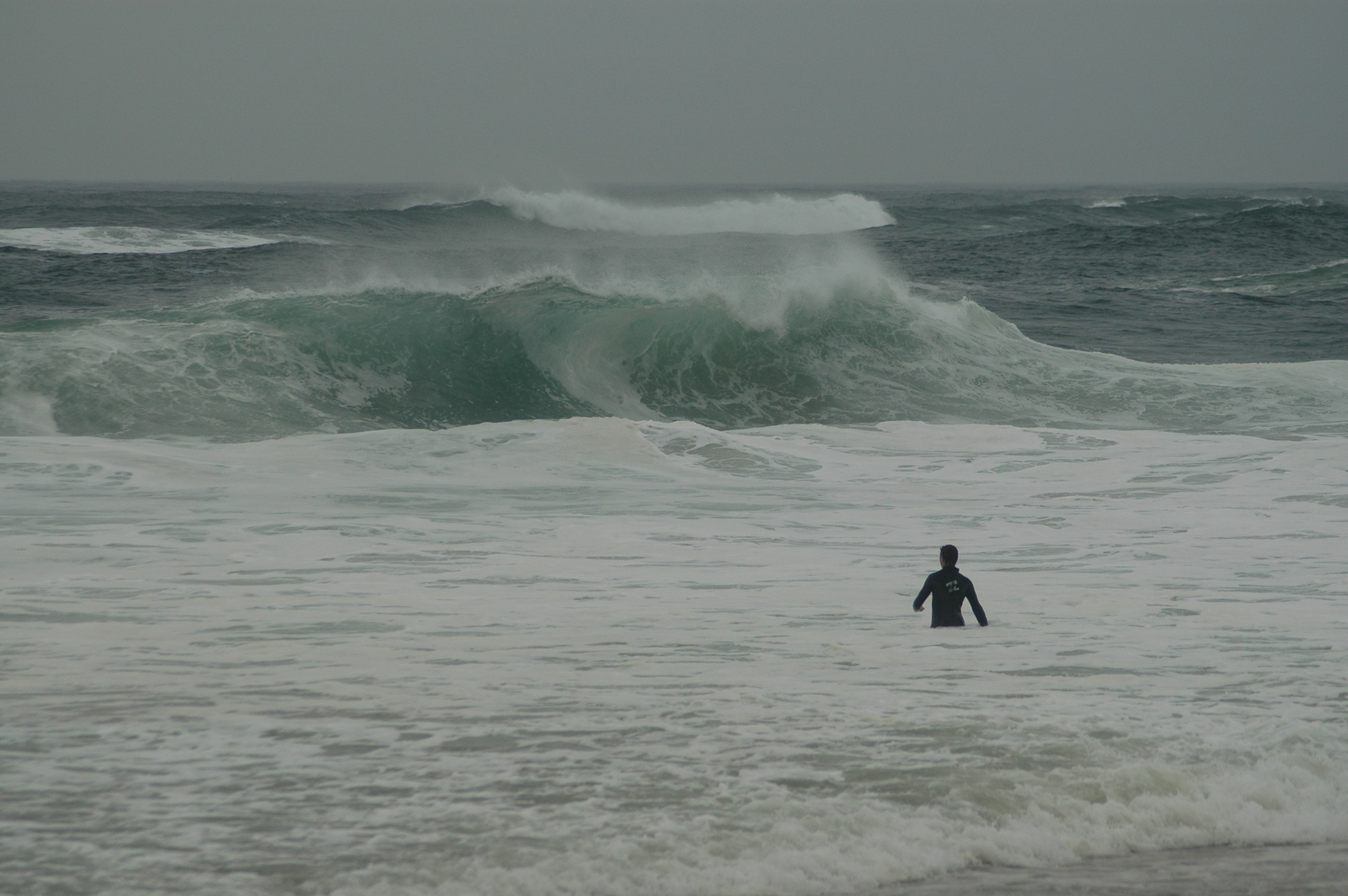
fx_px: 8698
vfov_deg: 5.9
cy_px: 448
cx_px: 674
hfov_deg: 8.9
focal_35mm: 232
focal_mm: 155
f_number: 5.6
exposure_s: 1/500
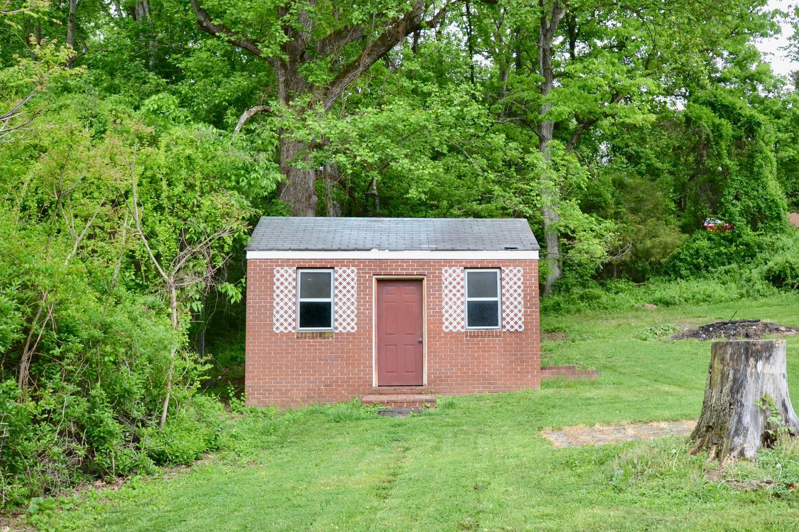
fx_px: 866
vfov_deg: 34.2
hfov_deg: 49.3
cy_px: 260
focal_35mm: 39
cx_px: 474
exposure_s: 1/1250
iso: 1600
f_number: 3.5
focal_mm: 20
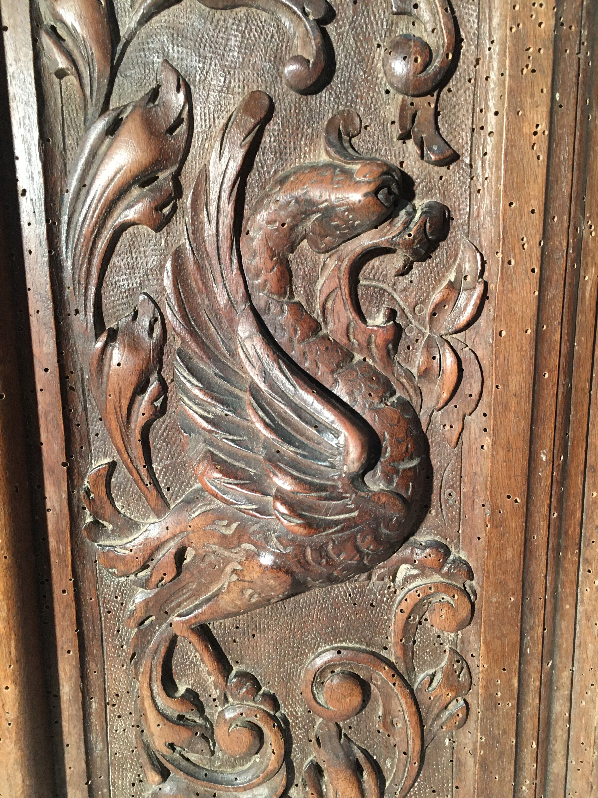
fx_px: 668
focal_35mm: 29
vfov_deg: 61.7
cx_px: 299
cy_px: 399
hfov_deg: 48.2
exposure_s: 1/33
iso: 160
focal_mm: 4.15
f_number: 2.2
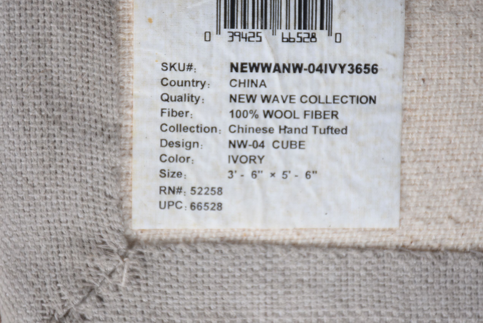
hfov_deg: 8.3
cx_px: 245
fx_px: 3330
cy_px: 143
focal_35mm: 248
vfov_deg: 5.6
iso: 100
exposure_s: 1/60
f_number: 7.1
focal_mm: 140
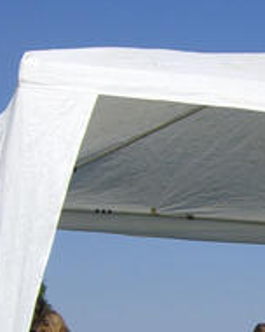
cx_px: 370
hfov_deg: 11.9
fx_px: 1225
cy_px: 290
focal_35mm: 125
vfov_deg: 15.2
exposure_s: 1/1000
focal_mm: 6.2
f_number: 4.3
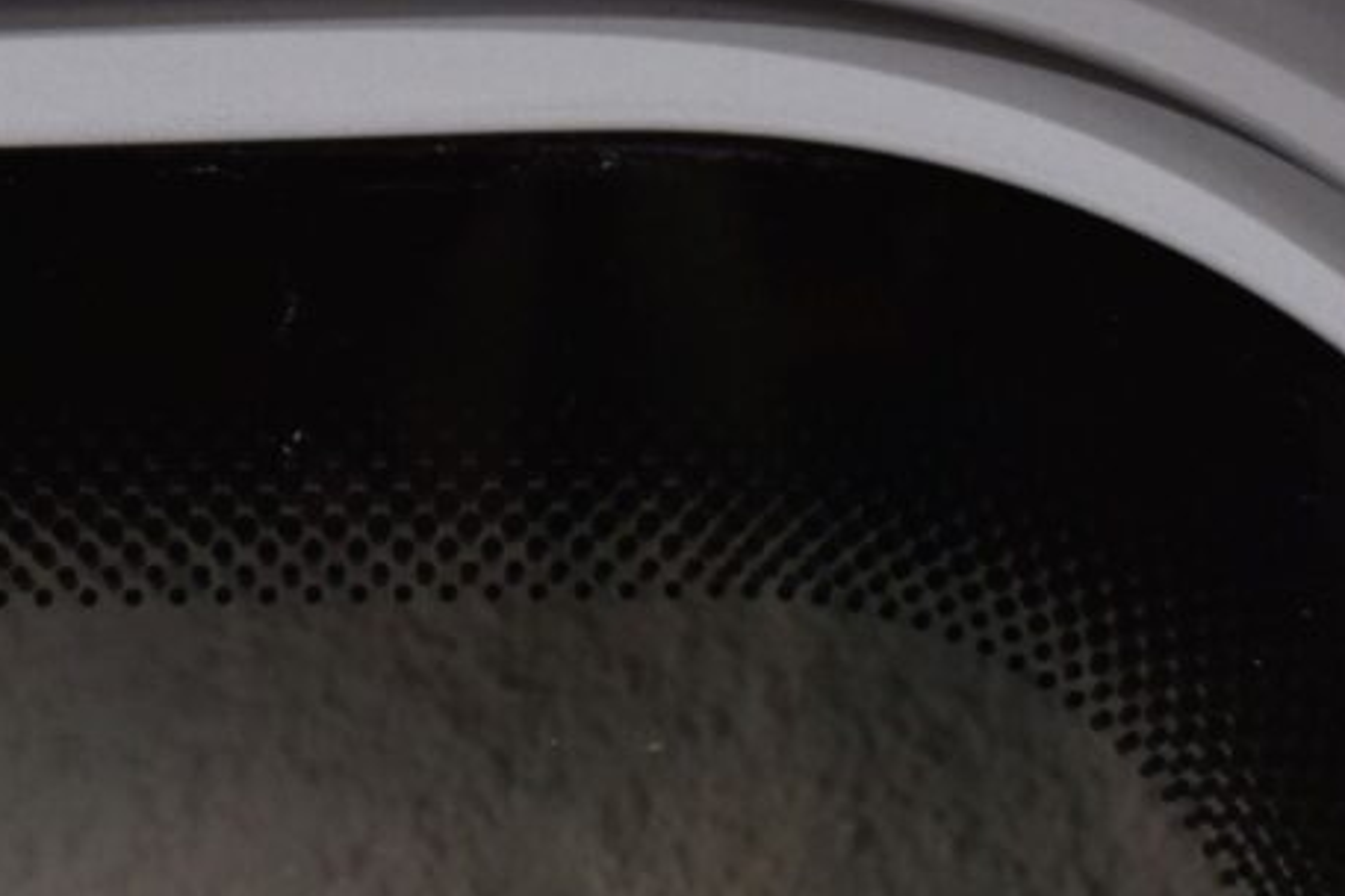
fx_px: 7546
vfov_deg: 6.8
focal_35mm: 202
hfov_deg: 10.2
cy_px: 40
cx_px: 410
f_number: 5.6
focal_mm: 24
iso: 360
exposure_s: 1/125
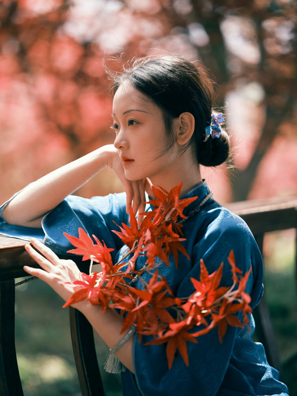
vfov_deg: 22.5
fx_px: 995
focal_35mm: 87
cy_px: 198
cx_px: 148
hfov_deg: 17.0
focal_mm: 110
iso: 100
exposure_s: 1/320
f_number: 2
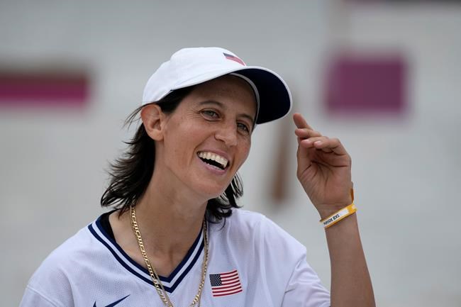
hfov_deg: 5.2
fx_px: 5121
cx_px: 230
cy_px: 154
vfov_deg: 3.4
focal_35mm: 400
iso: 640
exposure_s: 1/4000
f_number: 5.6
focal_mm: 400
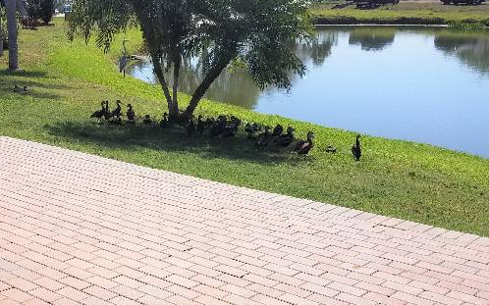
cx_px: 174
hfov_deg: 42.2
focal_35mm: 47
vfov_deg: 26.1
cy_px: 299
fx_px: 626
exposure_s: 1/3792
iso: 50
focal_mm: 4.2
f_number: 1.7
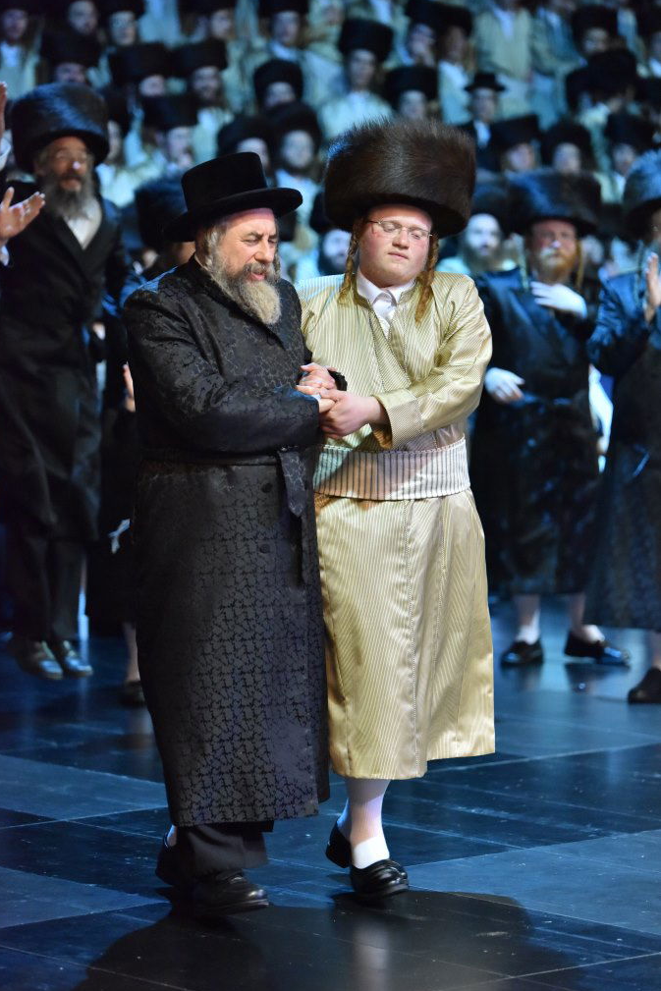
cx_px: 327
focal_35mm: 137
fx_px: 3772
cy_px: 491
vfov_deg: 15.0
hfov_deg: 10.0
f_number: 2.8
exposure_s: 1/200
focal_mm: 135
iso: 4000
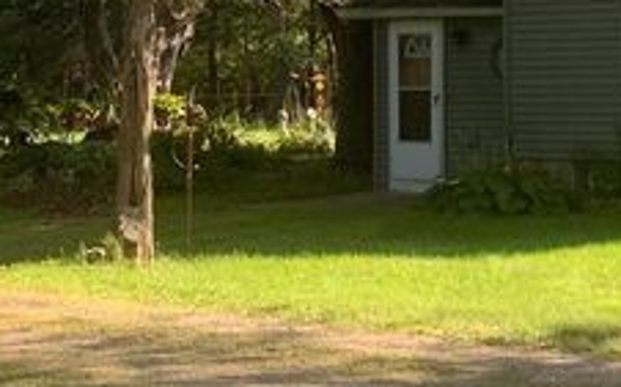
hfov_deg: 30.4
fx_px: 1032
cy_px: 48
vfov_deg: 20.9
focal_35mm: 61
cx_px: 662
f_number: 1.8
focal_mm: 4.25
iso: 25
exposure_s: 1/336
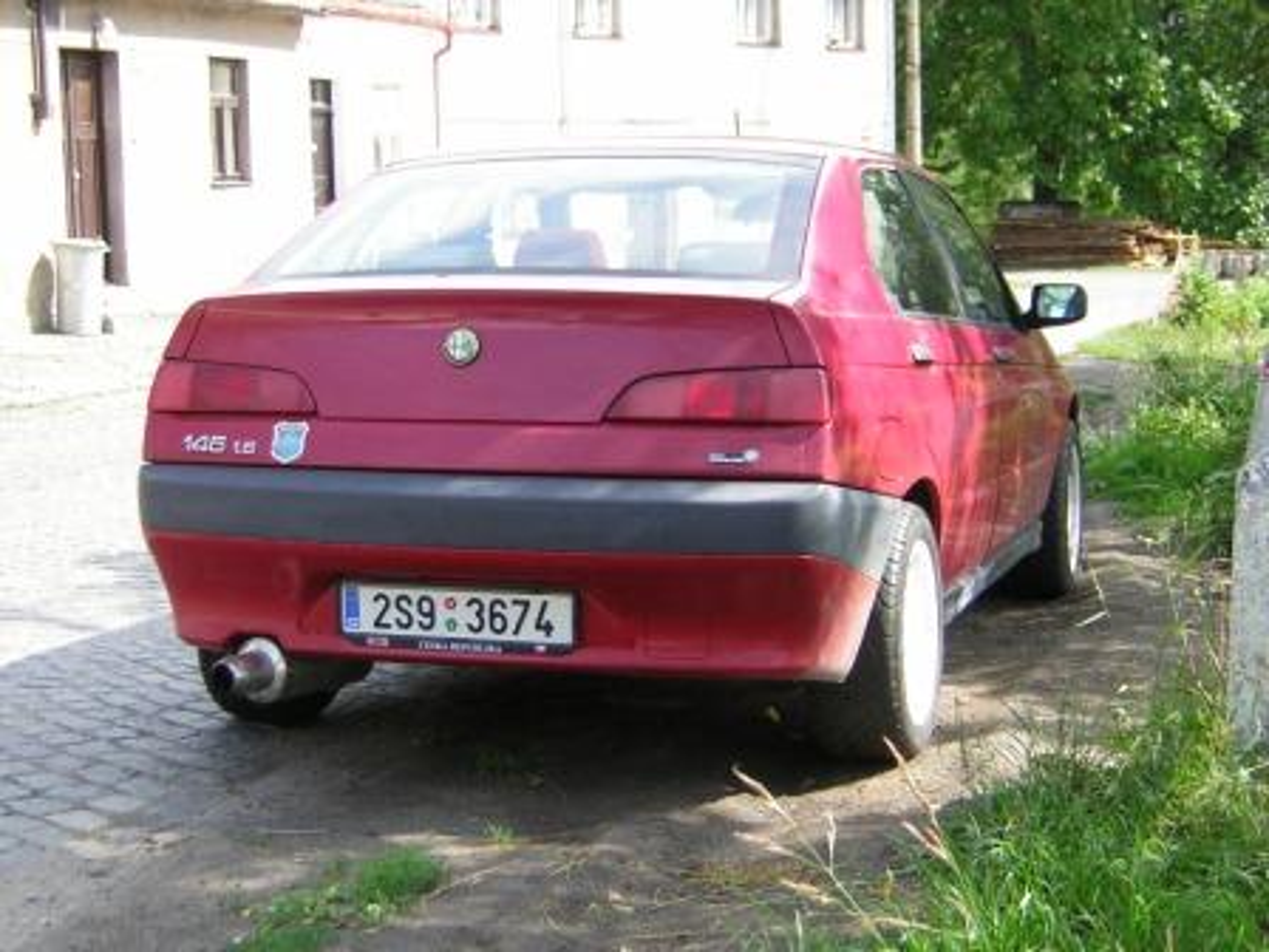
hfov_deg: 29.4
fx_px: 2420
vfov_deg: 22.3
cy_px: 476
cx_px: 634
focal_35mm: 66
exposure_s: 1/133
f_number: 3.5
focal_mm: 8.6
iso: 50
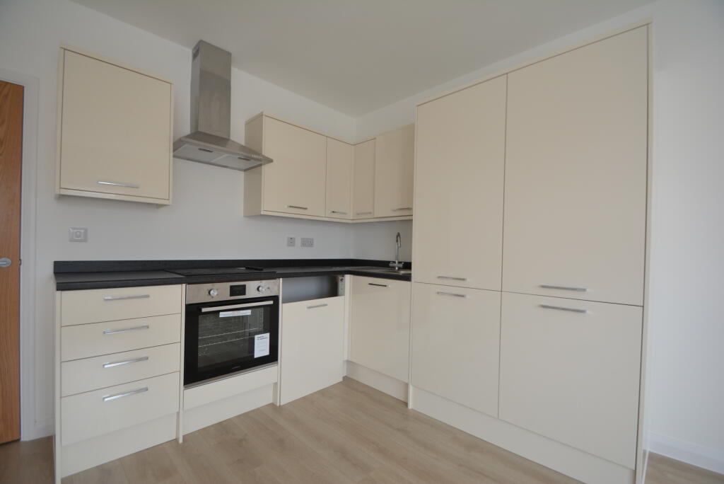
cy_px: 242
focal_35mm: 15
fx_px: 302
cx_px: 362
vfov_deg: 77.4
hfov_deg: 100.4
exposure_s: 1/100
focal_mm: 10
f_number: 5
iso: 400
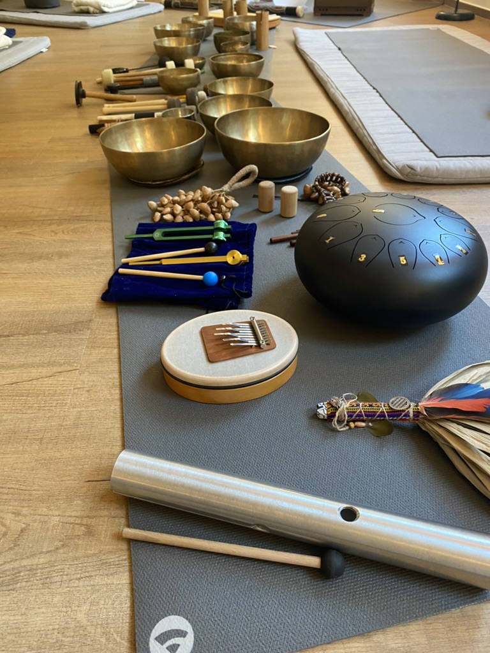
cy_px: 326
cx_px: 245
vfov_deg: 67.3
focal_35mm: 26
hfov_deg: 53.1
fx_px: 491
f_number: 1.8
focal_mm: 4.25
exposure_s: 1/50
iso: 320
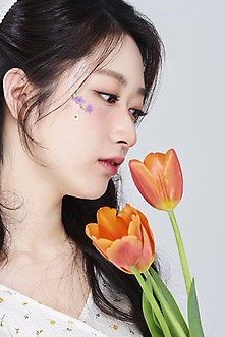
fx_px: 1189
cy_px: 167
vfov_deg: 16.1
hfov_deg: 10.8
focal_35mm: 127
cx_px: 97
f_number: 11
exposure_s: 1/125
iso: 64
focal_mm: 105
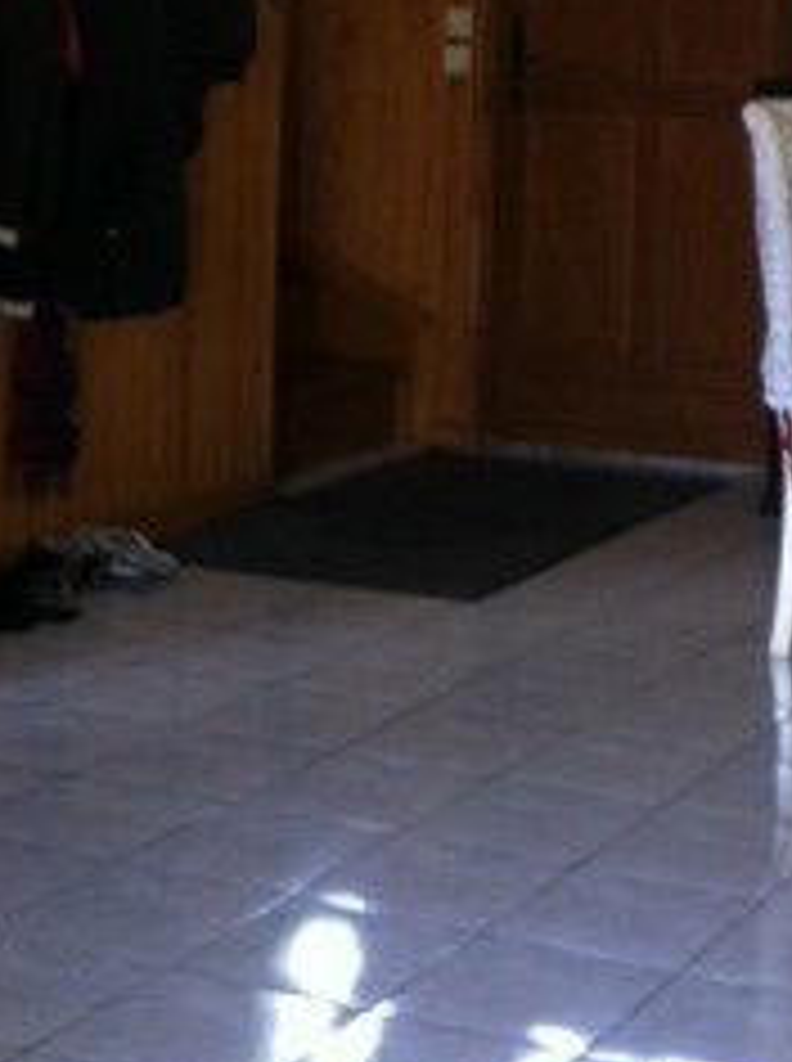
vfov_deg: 19.9
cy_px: -58
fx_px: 2909
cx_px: 702
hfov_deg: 15.3
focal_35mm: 95
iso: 80
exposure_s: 1/15
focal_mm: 3.85
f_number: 2.8
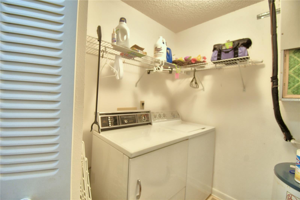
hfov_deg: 100.4
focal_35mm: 15
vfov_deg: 77.3
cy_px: 100
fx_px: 125
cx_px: 150
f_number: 4.5
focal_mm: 10
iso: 400
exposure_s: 1/40
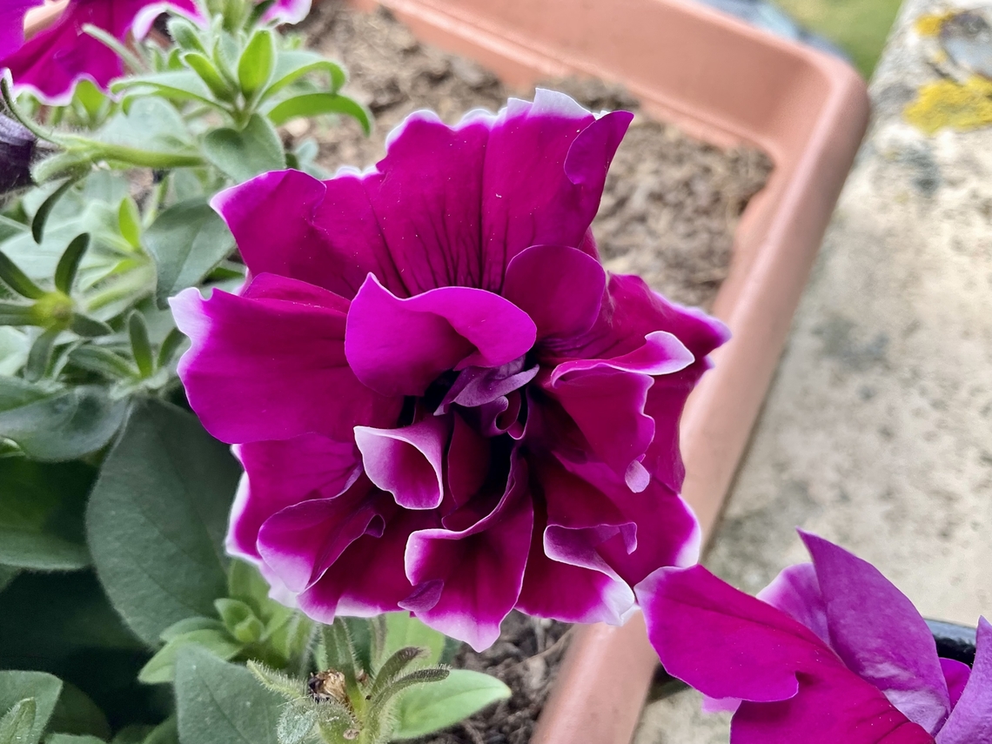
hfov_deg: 61.7
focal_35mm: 29
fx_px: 831
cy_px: 372
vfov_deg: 48.2
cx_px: 496
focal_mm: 3
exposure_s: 1/122
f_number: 1.8
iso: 20
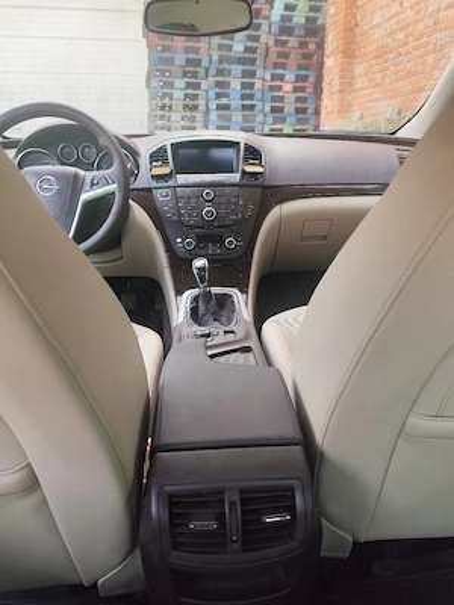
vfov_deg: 73.9
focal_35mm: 23
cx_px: 227
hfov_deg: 58.9
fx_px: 402
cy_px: 302
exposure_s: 1/100
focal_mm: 6.19
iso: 80
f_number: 1.65
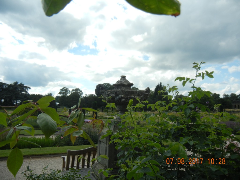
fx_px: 208
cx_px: 120
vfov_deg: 46.8
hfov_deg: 60.0
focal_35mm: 30
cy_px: 90
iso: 160
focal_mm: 5.4
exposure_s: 1/470
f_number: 7
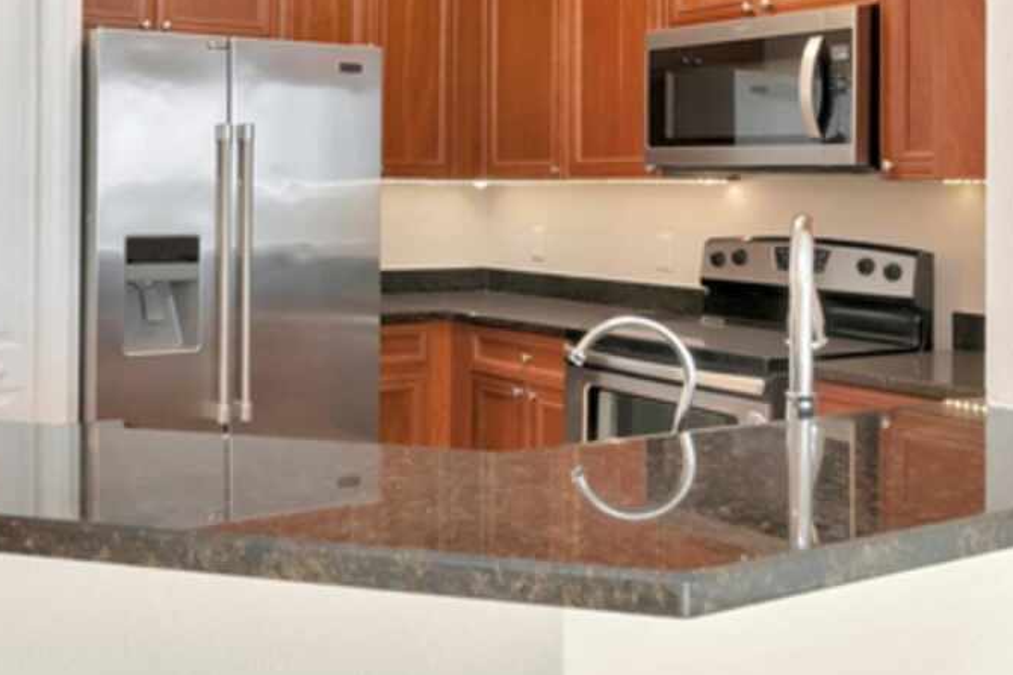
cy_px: 201
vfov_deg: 30.8
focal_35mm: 43
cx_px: 293
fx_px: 1208
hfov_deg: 44.4
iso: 1000
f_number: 11
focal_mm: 15
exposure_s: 1/13
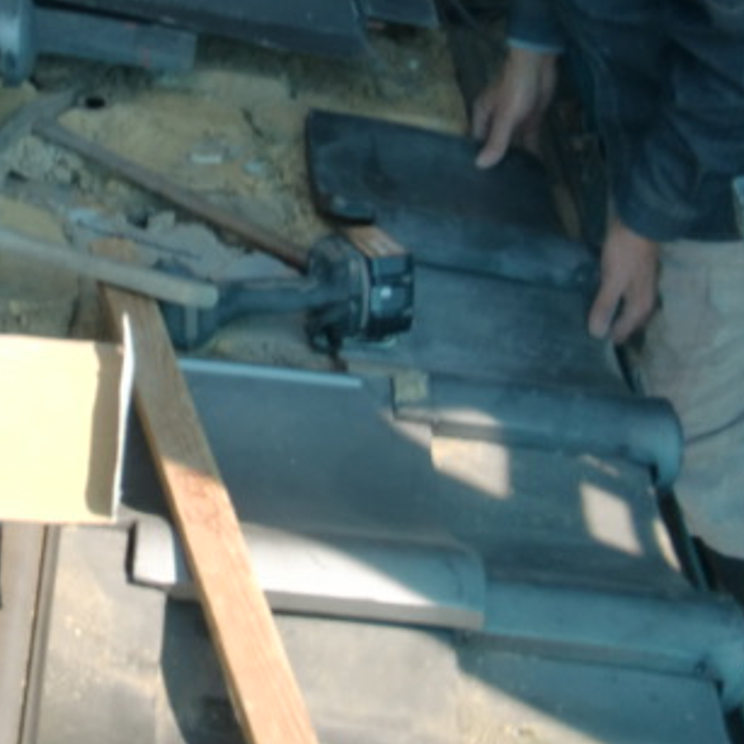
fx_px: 1702
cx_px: 116
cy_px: 165
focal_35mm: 70
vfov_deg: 24.3
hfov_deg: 24.2
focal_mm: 6.66
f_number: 3.9
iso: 64
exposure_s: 1/80
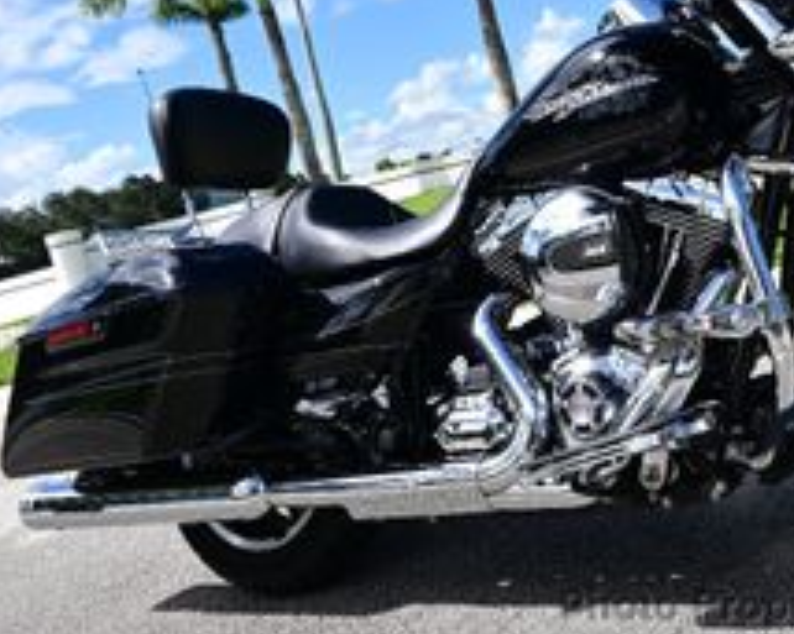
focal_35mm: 42
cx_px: 672
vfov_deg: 34.9
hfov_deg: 41.3
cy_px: 156
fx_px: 987
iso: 100
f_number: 8
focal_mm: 16
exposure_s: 1/250
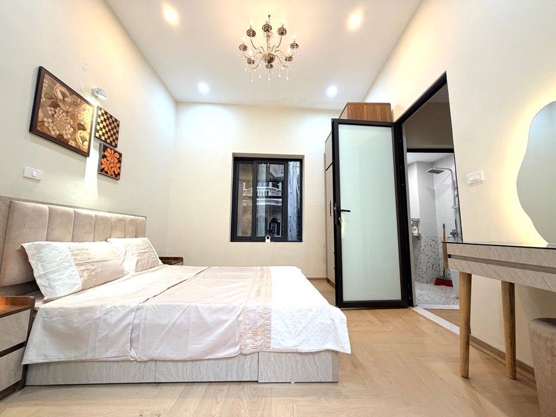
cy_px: 208
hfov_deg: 102.1
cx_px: 278
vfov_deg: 85.7
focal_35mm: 14
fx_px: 225
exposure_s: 1/100
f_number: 2.2
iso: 200
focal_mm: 2.22
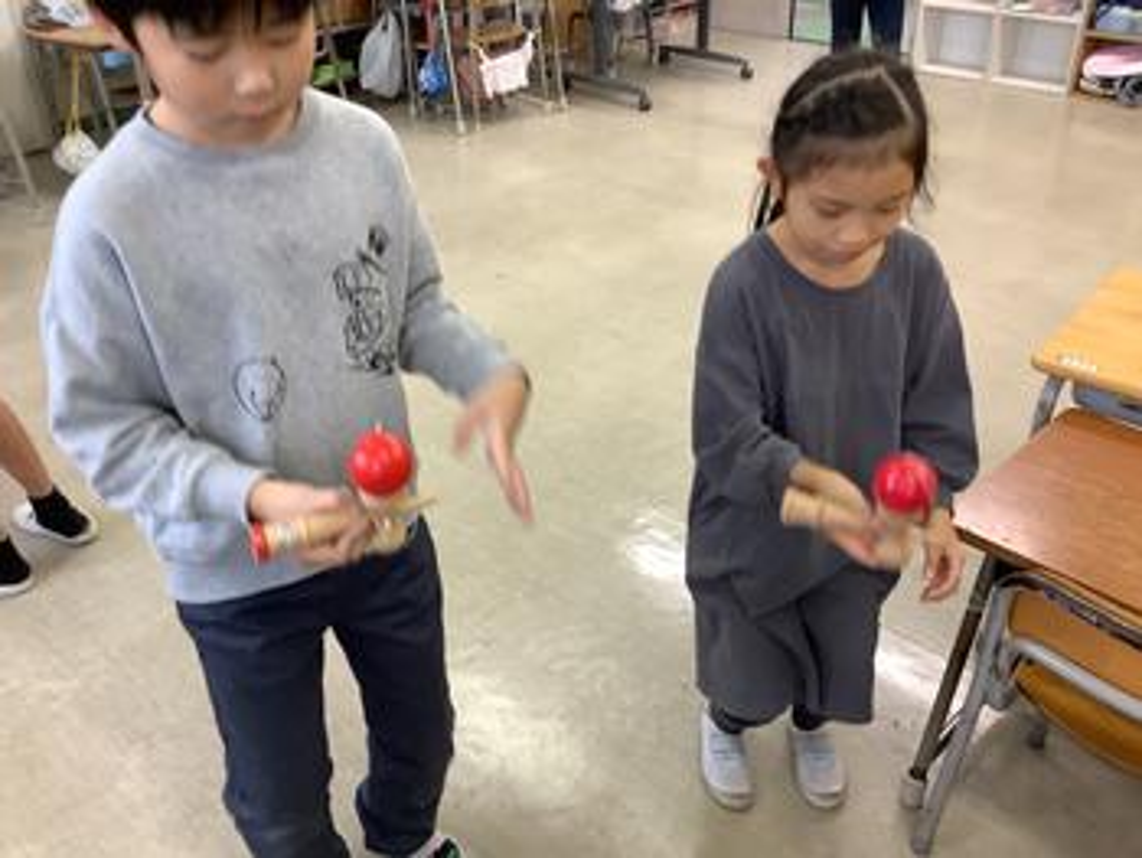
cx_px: 571
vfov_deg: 45.5
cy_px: 429
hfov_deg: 58.3
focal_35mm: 31
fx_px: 1023
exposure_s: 1/50
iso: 125
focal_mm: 3.3
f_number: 2.4
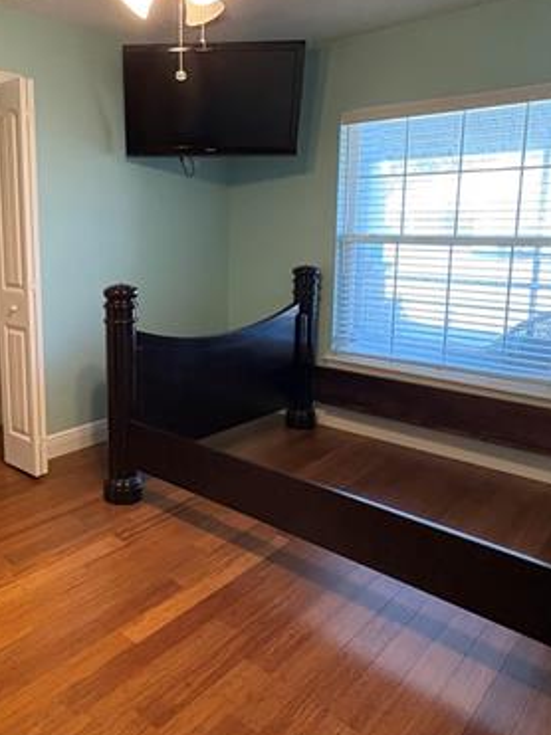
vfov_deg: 61.5
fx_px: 616
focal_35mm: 29
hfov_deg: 46.7
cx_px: 147
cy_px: 321
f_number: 2.2
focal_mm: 2.22
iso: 640
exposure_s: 1/60
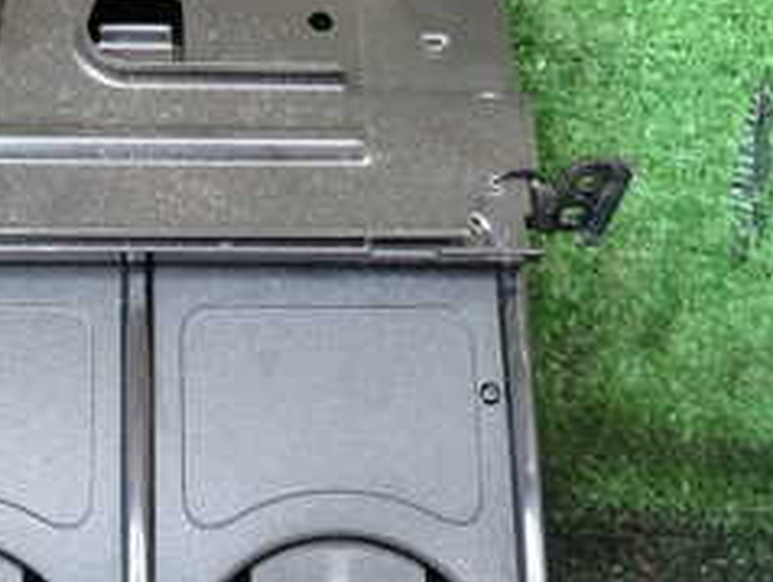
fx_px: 1408
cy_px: 354
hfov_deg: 29.9
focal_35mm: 63
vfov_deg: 23.3
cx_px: 143
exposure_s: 1/30
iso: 200
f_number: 2
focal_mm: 4.5
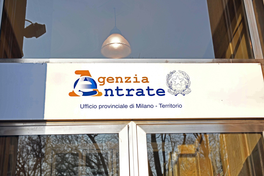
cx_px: 132
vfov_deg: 24.2
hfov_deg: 35.6
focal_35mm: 56
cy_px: 88
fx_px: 411
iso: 400
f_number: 4
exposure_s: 1/400
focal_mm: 56
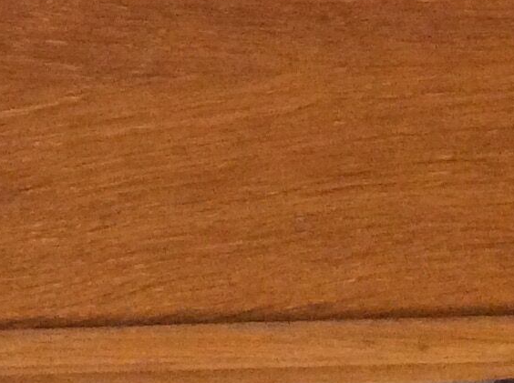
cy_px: -254
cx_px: -108
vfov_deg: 9.7
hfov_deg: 13.1
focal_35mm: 147
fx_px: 2179
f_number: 2.4
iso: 250
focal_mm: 3.3
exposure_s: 1/20
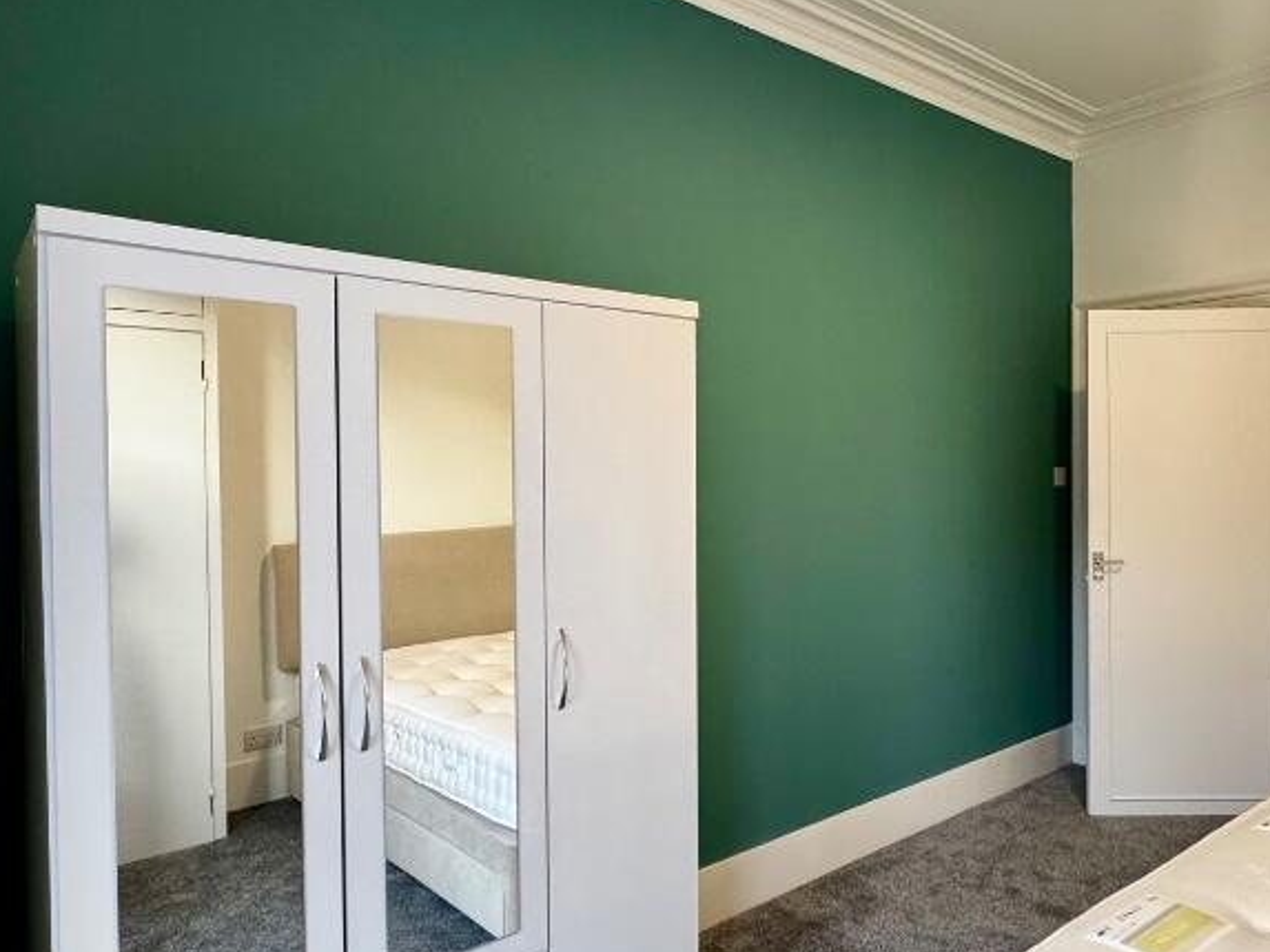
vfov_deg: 54.9
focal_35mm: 25
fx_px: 917
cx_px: 787
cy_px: 485
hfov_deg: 68.4
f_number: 2.2
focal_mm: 2.22
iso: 320
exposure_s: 1/100
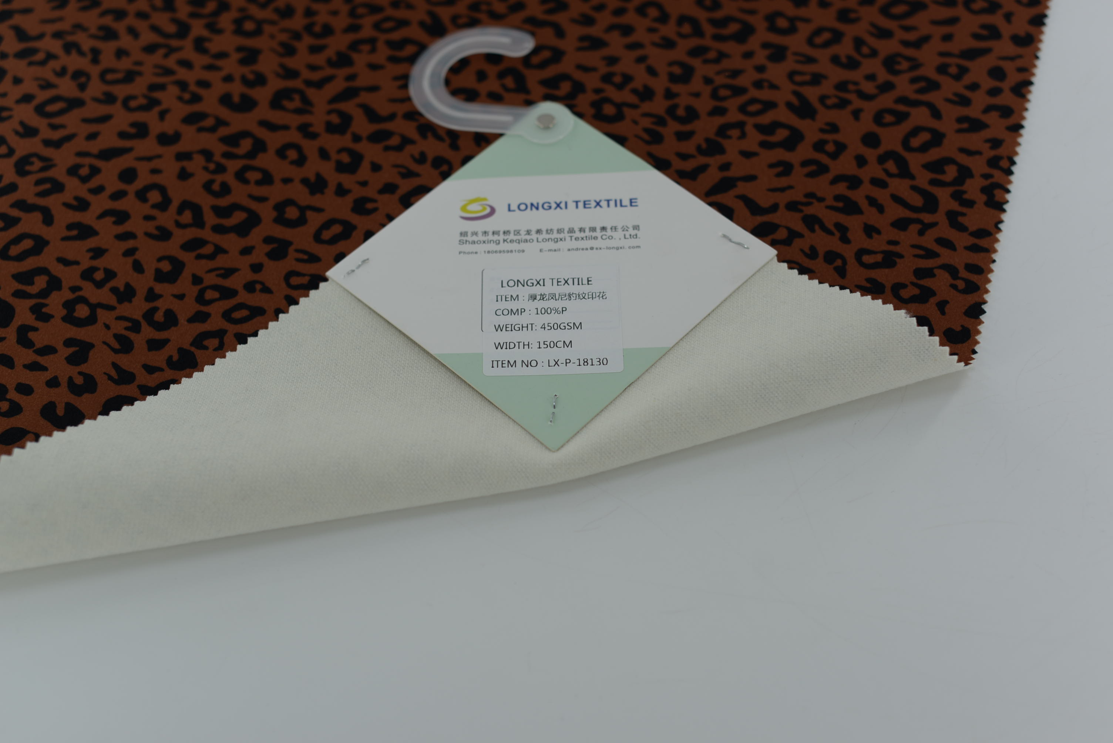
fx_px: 1546
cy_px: 372
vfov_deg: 27.0
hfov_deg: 39.6
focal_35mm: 50
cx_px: 556
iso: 100
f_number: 3.5
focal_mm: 50
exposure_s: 1/400
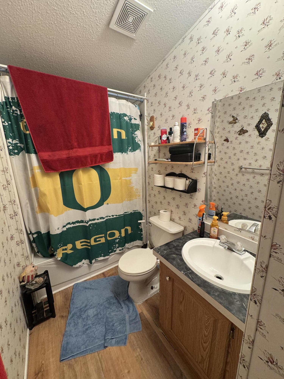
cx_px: 142
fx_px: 153
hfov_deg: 85.7
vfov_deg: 102.1
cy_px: 190
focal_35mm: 14
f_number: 2.2
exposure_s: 1/120
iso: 250
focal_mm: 2.22
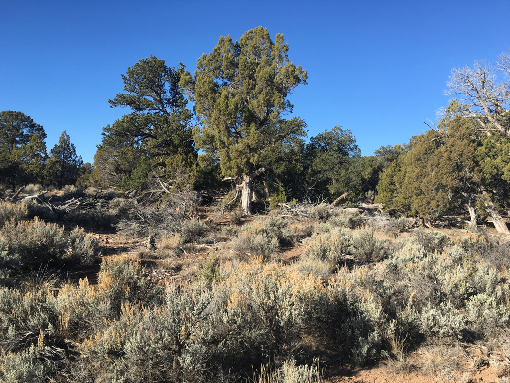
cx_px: 255
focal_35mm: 29
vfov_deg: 48.2
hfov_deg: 61.7
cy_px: 192
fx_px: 427
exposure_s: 1/916
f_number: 2.2
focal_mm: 4.15
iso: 25
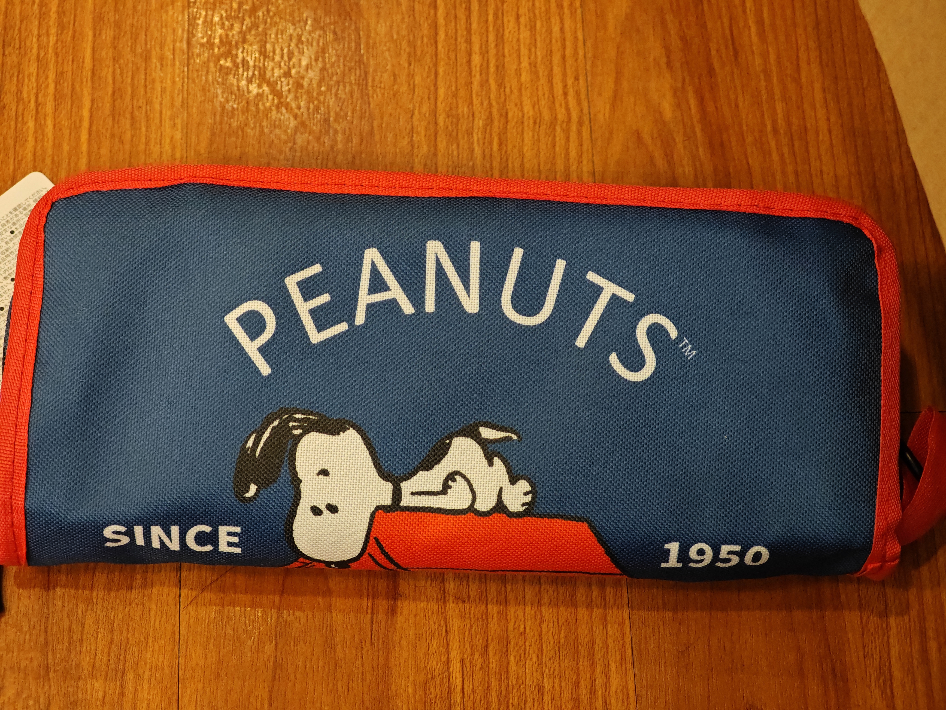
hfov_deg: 26.0
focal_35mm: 75
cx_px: 473
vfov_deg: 19.6
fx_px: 2050
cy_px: 355
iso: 320
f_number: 1.8
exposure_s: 1/100
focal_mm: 12.28
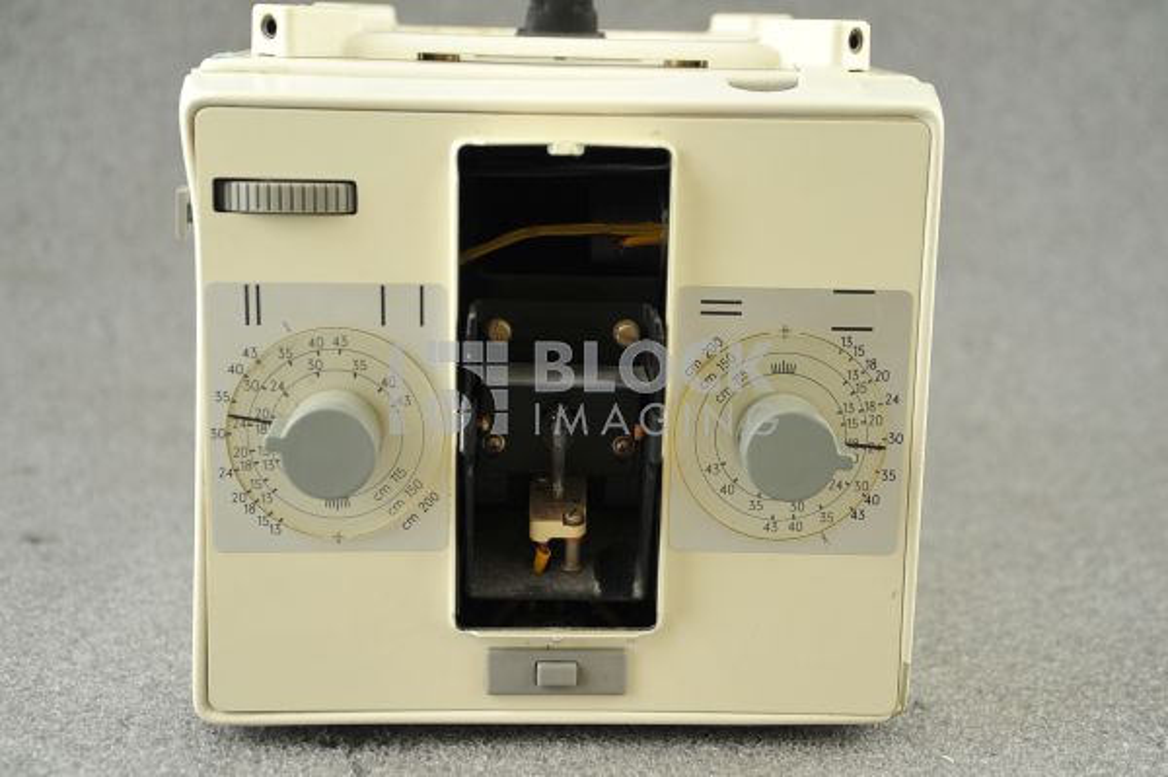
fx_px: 1880
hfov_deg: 34.5
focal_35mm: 58
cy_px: 388
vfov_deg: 23.3
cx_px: 584
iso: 800
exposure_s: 1/125
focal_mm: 58
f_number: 5.6
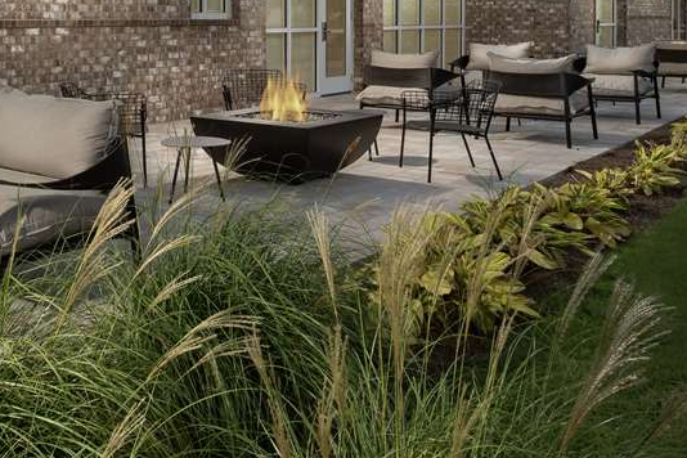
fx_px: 878
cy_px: 75
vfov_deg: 28.5
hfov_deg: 42.1
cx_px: 218
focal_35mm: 46
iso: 500
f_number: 11
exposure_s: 1/60
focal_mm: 24
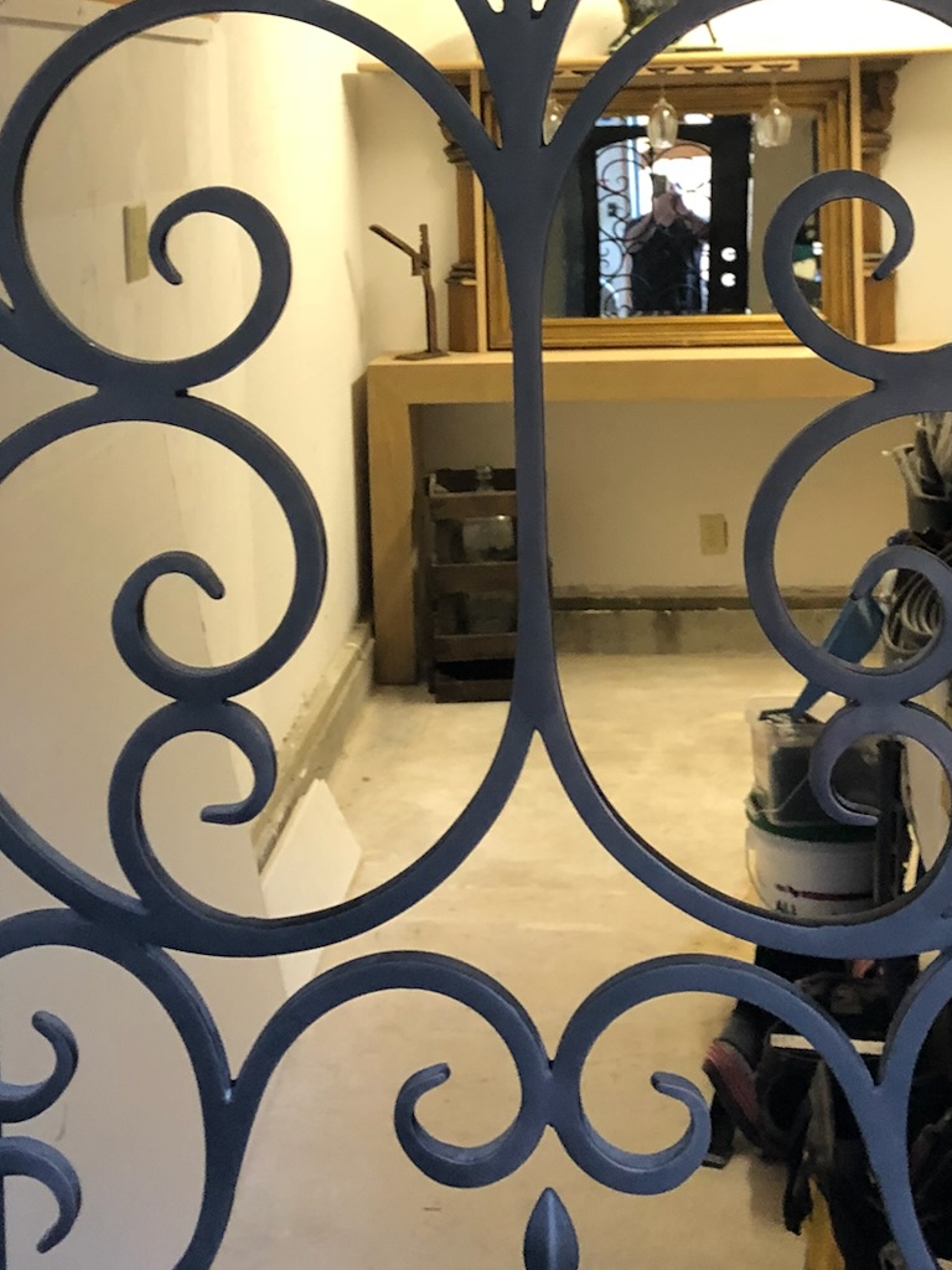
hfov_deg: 26.1
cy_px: 216
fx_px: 2053
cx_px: 477
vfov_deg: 33.2
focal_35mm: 56
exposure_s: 1/12
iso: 100
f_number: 1.8
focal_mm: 3.99
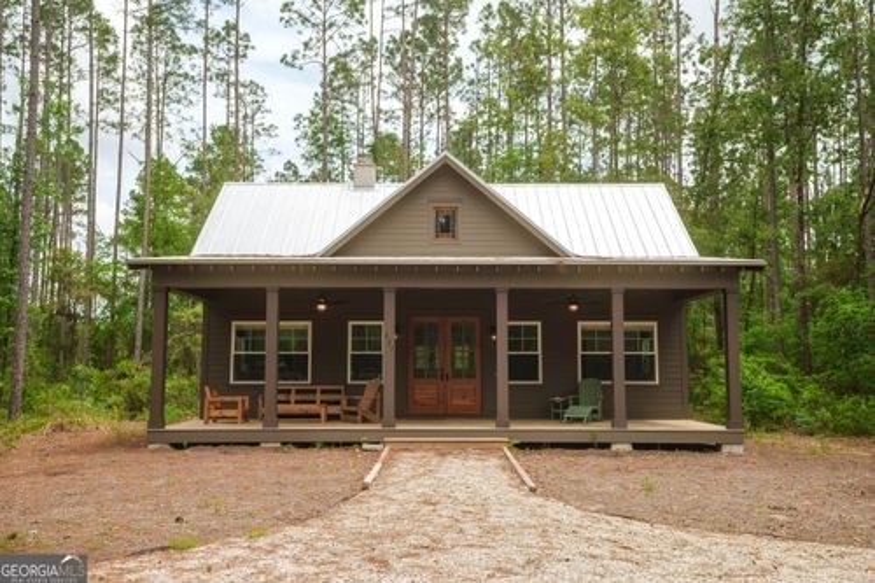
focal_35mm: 35
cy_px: 292
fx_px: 850
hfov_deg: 54.5
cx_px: 438
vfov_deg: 37.8
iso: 500
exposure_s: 1/400
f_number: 4.5
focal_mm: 35
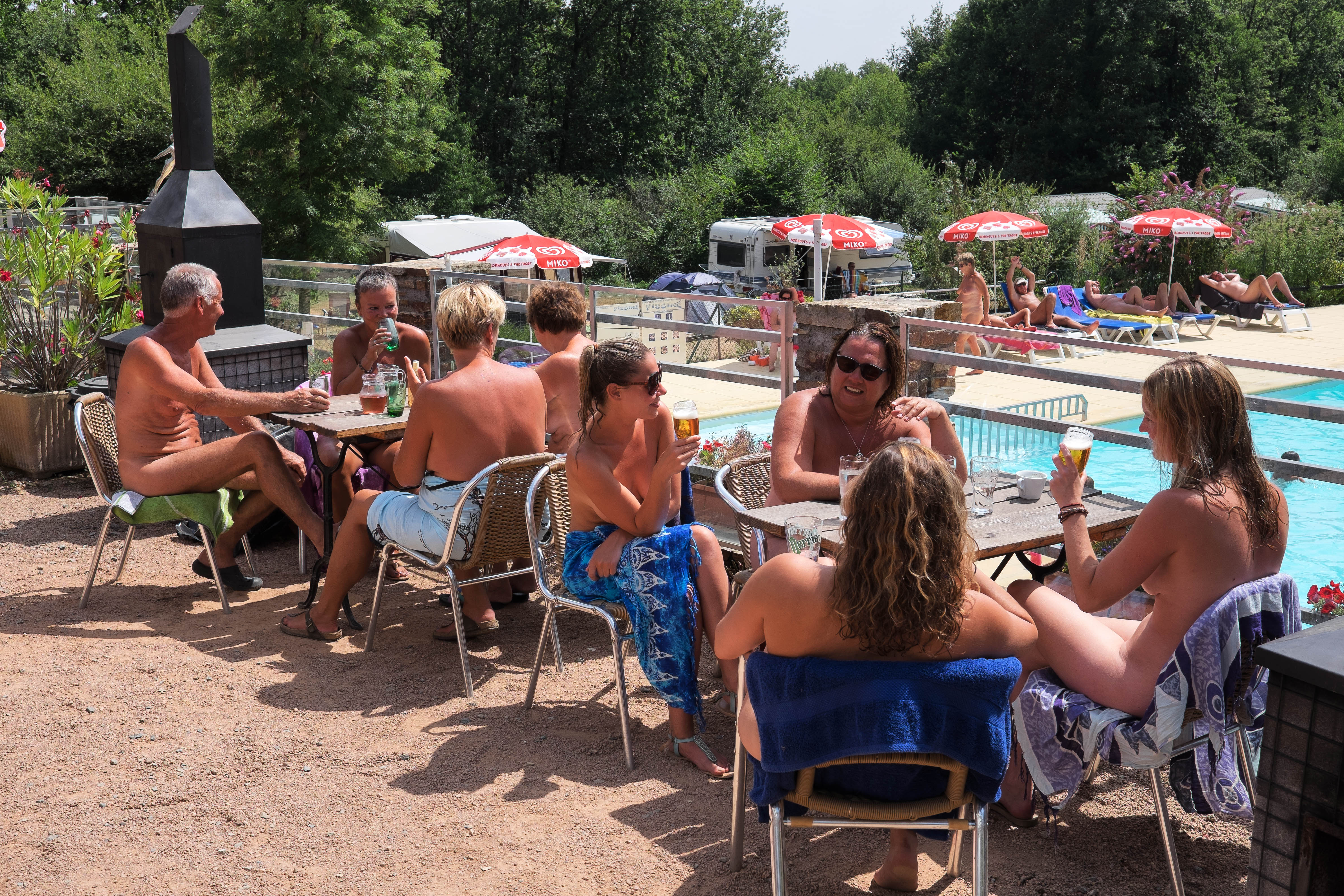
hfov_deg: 54.4
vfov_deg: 37.8
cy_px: 448
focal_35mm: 35
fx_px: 1307
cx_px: 672
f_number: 8
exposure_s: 1/340
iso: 200
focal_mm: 23
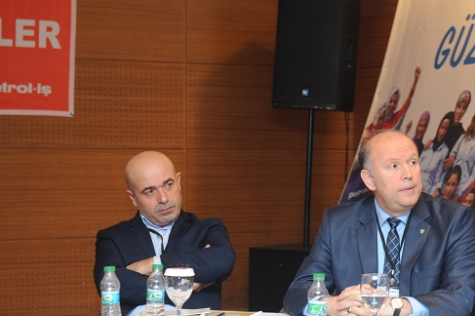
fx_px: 1516
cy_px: 205
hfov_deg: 17.7
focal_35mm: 115
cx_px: 364
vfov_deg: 11.9
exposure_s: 1/60
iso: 1000
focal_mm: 70
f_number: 6.3
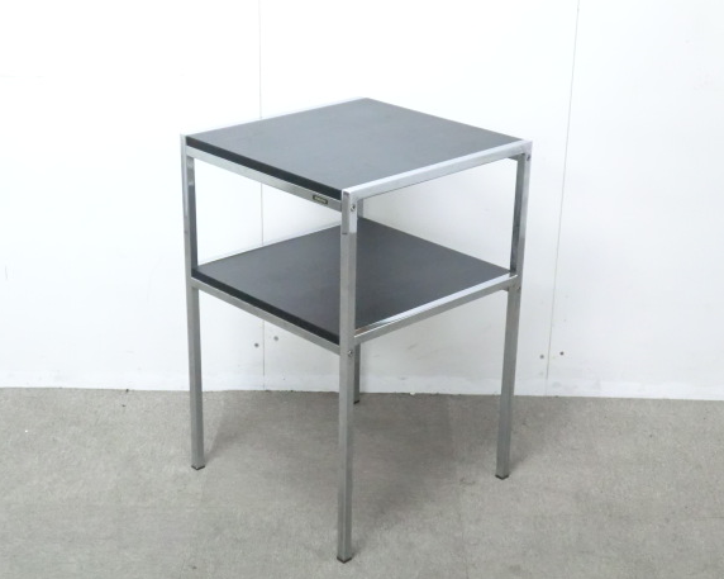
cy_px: 289
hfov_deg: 32.0
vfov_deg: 25.8
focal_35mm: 59
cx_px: 349
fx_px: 1264
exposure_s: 1/25
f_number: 4.5
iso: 800
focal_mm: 9.8
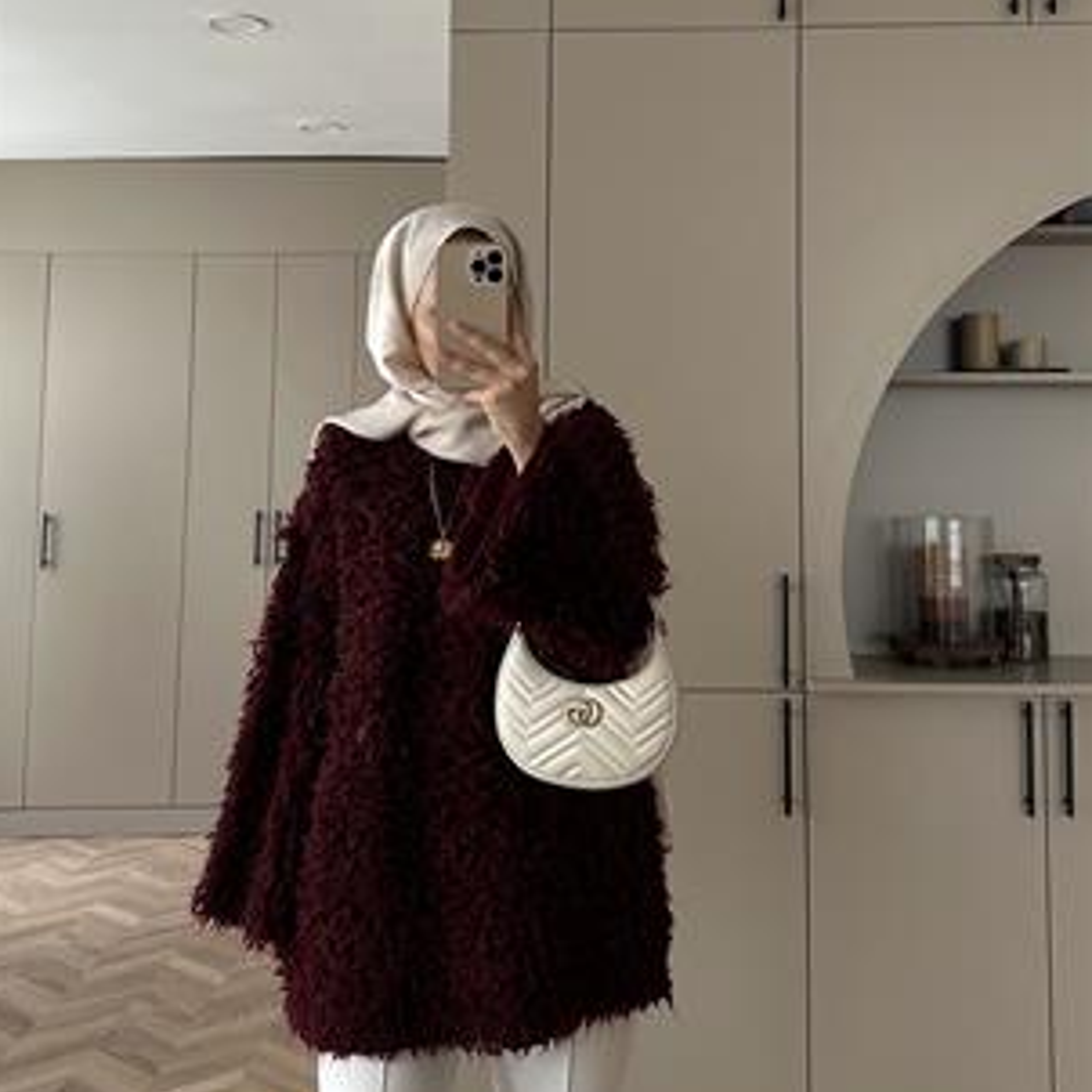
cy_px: 559
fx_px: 1035
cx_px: 539
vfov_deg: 55.6
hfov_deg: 55.6
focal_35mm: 29
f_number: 1.78
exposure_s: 1/112
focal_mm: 6.86
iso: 250
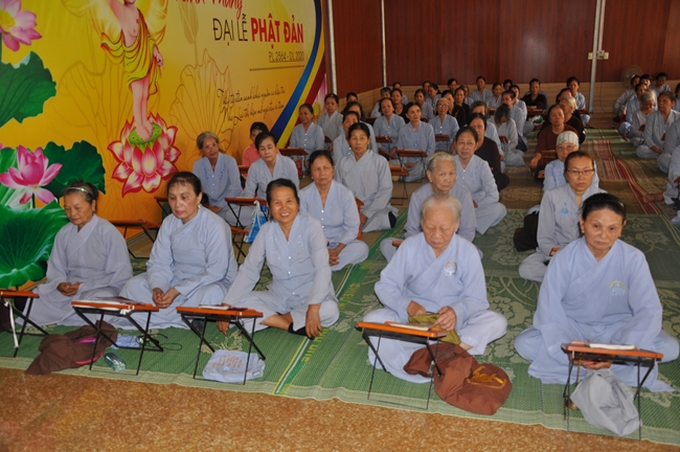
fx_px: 594
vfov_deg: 41.6
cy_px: 226
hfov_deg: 59.5
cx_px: 340
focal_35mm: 32
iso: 200
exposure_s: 1/60
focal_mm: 21
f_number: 3.8
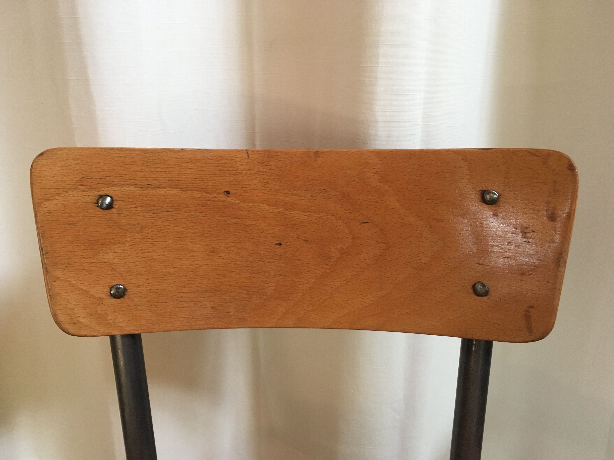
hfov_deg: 61.7
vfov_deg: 48.2
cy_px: 230
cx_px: 307
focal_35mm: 29
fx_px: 514
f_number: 2.2
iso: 160
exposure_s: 1/33
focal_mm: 4.15
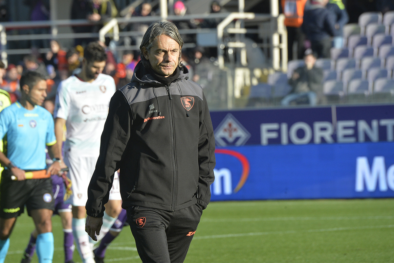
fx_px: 4377
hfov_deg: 5.2
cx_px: 197
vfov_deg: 3.4
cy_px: 132
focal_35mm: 400
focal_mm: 400
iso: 1250
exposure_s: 1/1000
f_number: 13
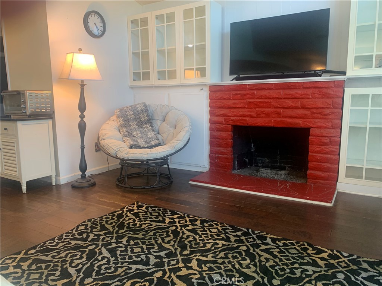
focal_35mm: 26
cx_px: 191
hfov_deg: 67.3
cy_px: 143
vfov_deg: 53.1
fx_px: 287
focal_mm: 4.25
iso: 100
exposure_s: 1/60
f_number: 1.8
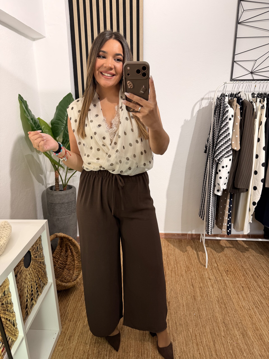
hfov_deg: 56.8
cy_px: 180
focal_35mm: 24
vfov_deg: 71.6
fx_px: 249
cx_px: 134
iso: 80
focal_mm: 6.76
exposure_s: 1/100
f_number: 1.78
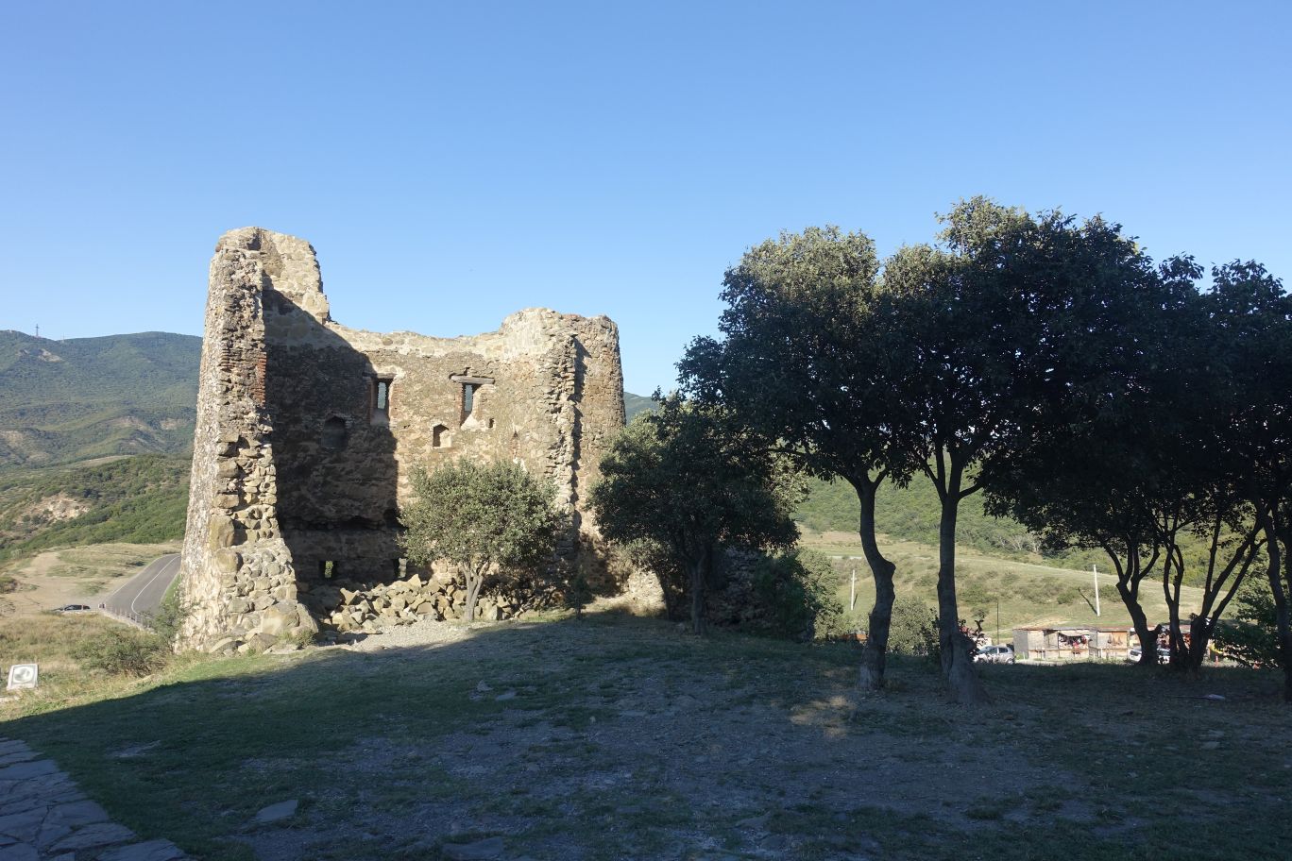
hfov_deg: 73.7
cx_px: 646
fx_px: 861
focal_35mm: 24
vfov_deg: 53.1
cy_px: 430
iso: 125
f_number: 4
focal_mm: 8.8
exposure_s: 1/640
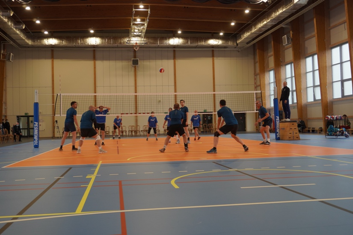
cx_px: 176
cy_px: 118
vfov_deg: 35.5
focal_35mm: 38
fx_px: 368
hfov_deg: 51.3
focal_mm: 25
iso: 400
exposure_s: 1/160
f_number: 4.5
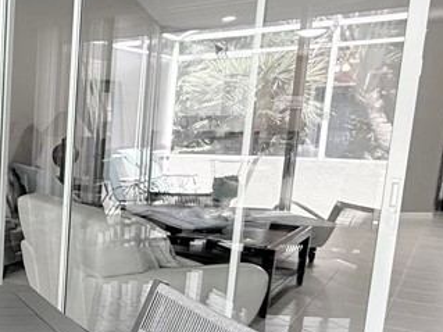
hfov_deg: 30.7
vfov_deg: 32.0
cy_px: 207
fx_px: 576
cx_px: -162
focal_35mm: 45
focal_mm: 2.22
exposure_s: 1/99
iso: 320
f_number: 2.2
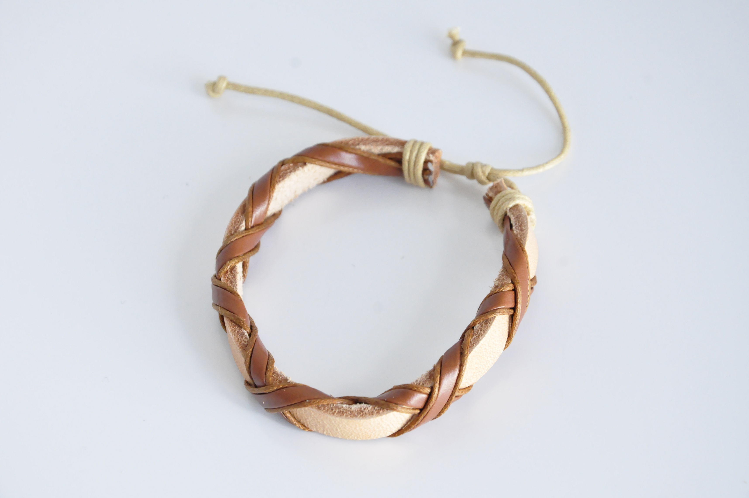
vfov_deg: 11.4
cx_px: 374
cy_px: 249
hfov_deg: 17.1
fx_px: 2494
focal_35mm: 120
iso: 3200
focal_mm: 80
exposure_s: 1/90
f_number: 8
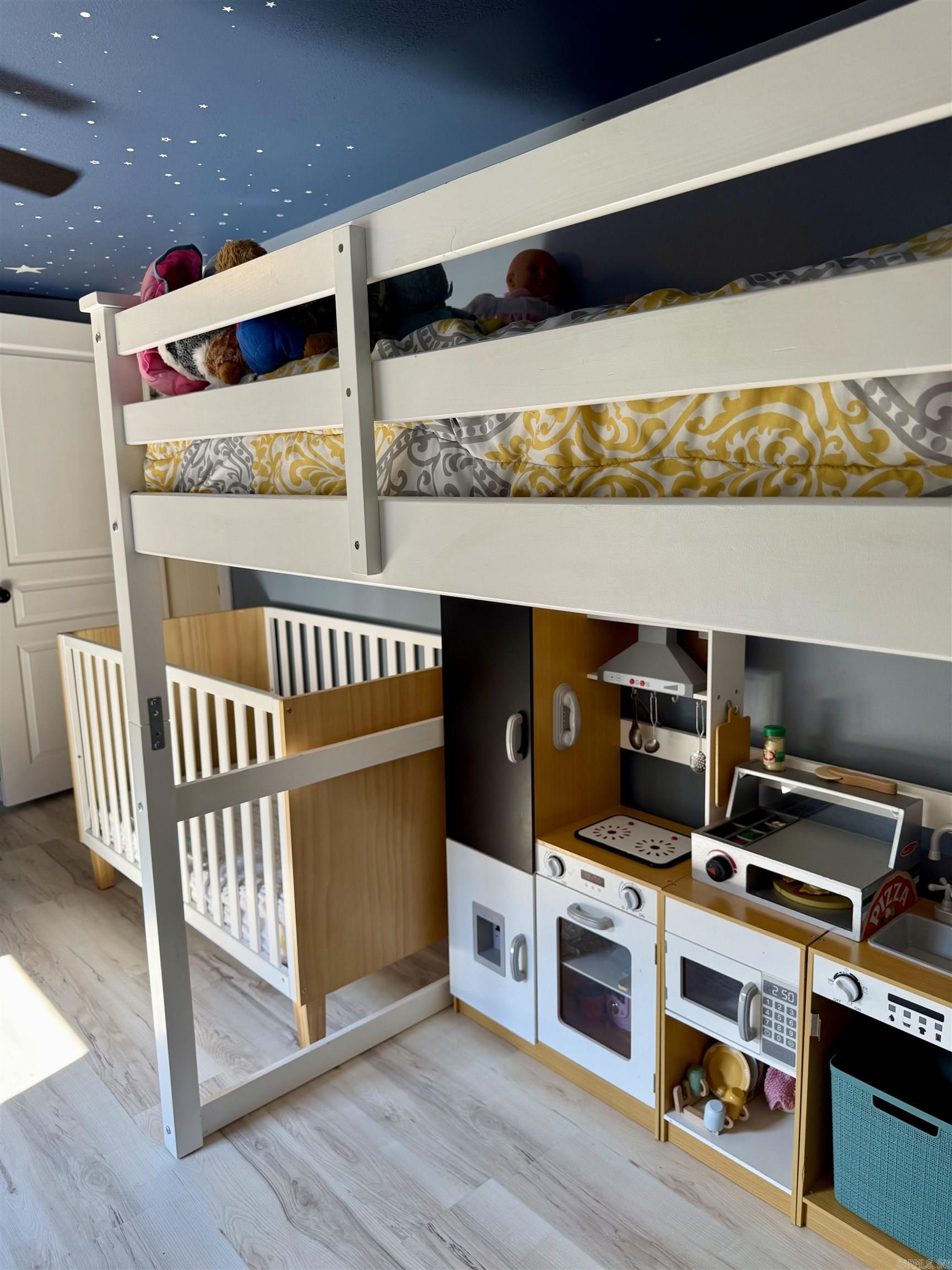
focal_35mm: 24
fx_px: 880
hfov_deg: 56.8
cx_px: 476
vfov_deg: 71.6
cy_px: 635
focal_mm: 6.76
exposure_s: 1/121
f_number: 1.78
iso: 64
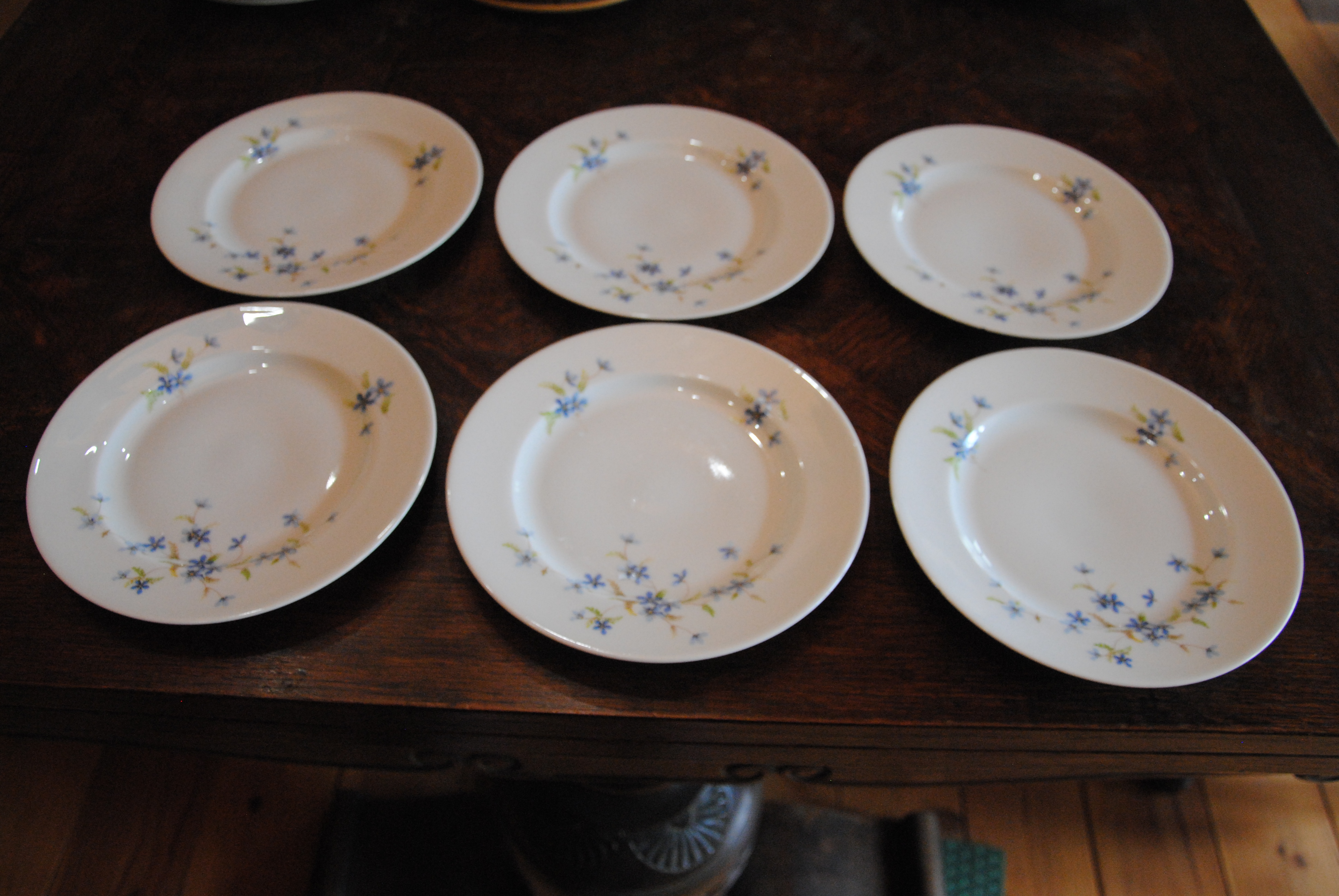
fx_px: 1005
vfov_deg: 48.0
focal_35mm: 27
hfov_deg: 67.3
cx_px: 670
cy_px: 448
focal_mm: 18
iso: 1000
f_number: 3.5
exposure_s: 1/30
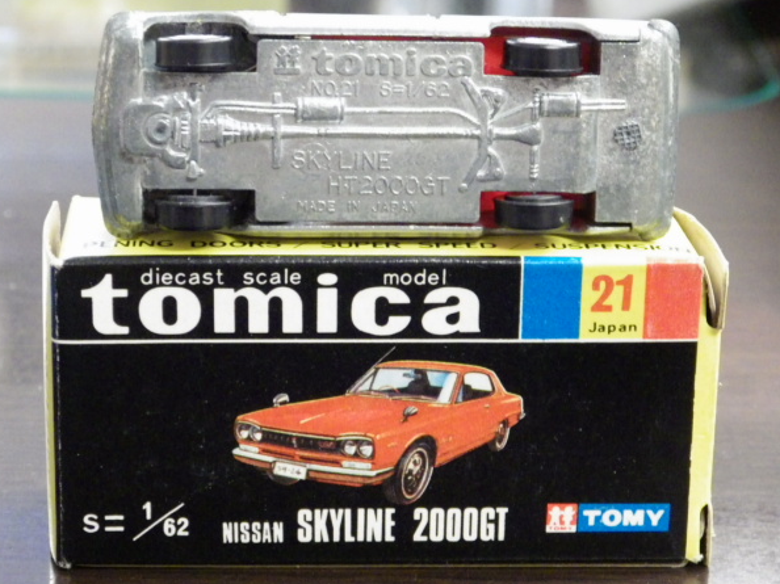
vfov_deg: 13.3
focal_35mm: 111
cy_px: 285
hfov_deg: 17.7
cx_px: 361
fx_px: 2500
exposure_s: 1/25
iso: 1600
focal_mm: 18.4
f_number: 4.6
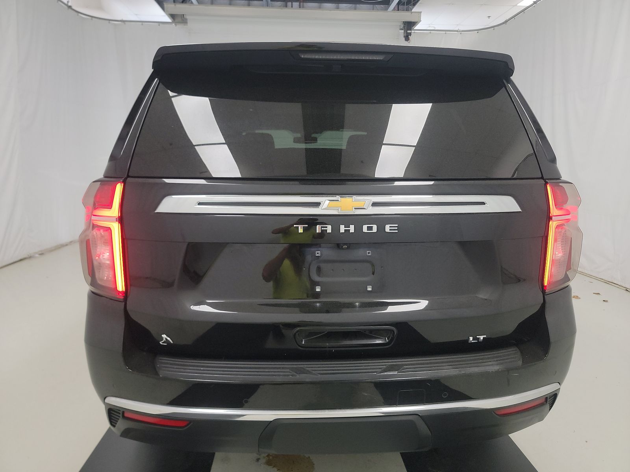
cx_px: 315
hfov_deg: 71.6
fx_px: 437
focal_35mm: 24
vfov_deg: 56.8
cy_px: 236
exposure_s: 1/59
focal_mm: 6.7
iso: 348
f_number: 1.8
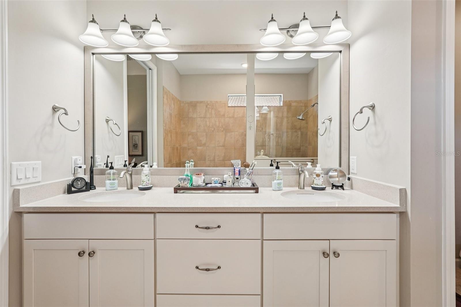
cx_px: 230
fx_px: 205
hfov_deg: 96.7
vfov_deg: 73.7
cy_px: 154
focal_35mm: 16
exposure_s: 1/40
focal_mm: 16
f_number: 8
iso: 400
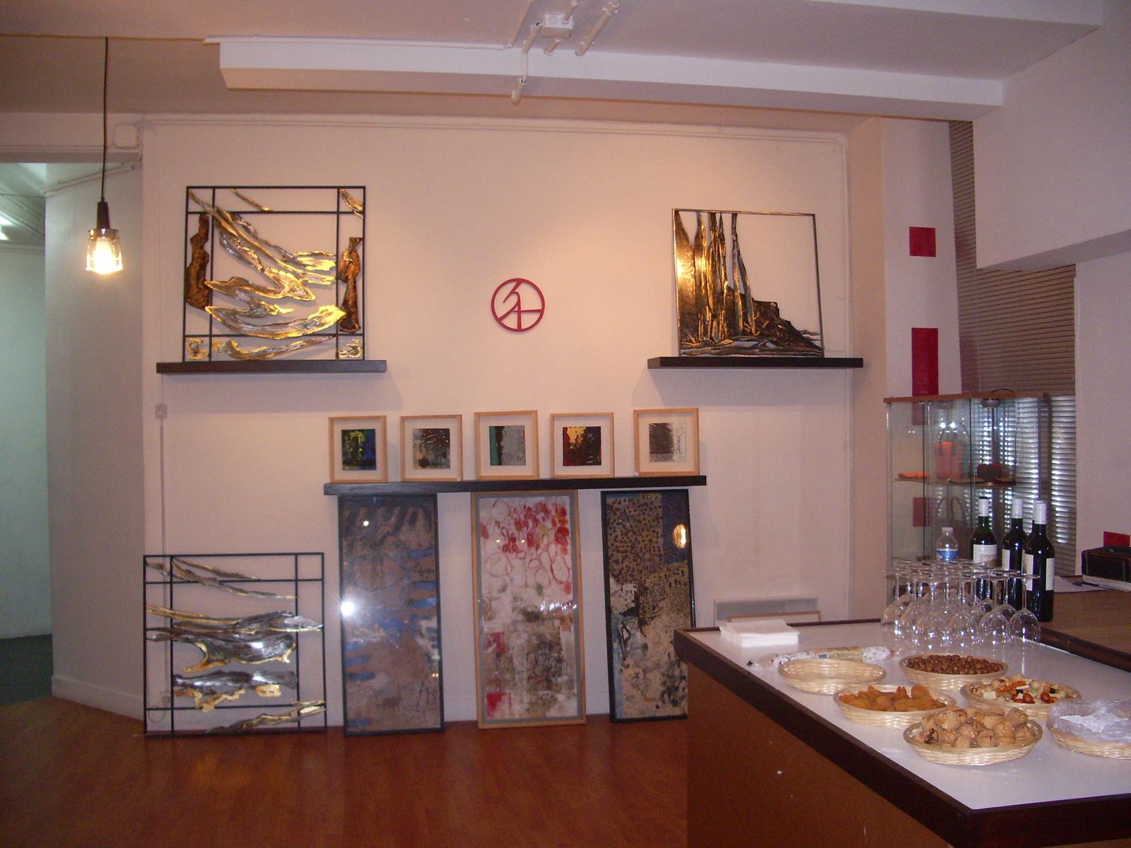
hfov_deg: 52.6
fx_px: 1144
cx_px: 566
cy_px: 424
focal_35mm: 35
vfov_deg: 40.7
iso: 160
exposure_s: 1/40
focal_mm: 5.8
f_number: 2.6
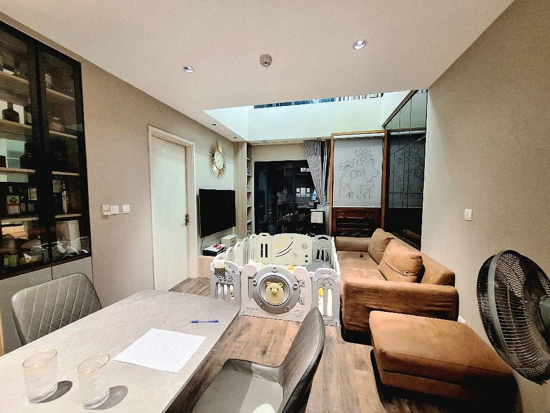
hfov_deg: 106.2
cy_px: 206
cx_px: 275
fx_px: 207
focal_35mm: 13
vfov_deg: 89.9
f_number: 2.2
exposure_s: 1/24
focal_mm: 1.74
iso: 320
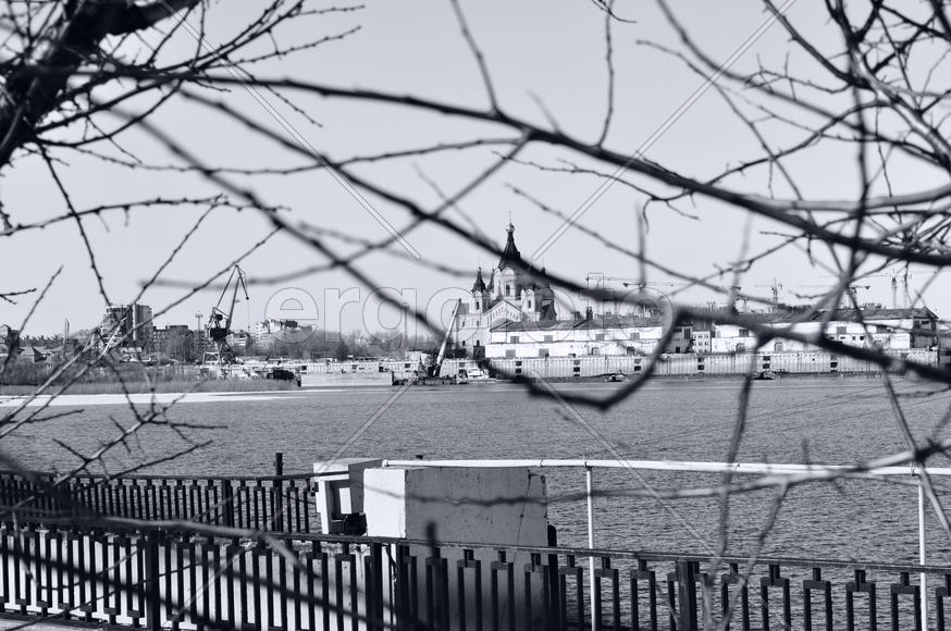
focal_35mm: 78
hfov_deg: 26.0
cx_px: 476
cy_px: 316
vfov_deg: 17.4
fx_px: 2057
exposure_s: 1/400
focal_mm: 52
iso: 200
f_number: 11
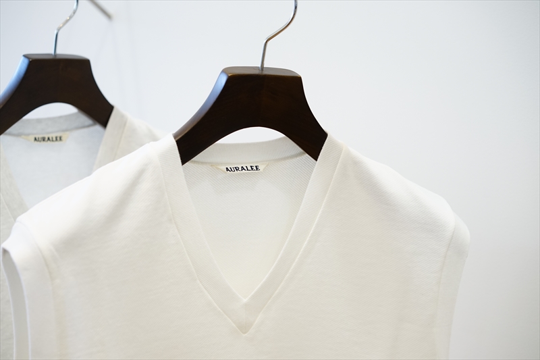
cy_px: 180
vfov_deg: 24.6
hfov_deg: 36.3
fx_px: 825
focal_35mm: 55
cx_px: 270
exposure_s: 1/60
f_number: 4
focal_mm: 55
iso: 640
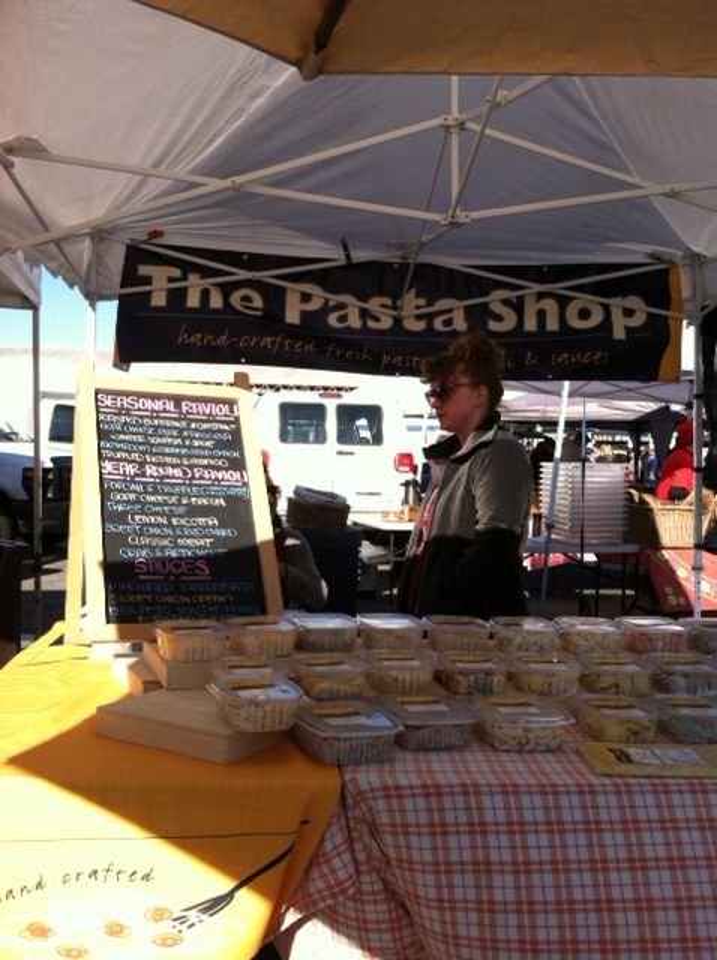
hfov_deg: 40.6
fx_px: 969
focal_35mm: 35
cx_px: 358
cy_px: 480
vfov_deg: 52.7
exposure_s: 1/789
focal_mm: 3.85
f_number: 2.8
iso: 80
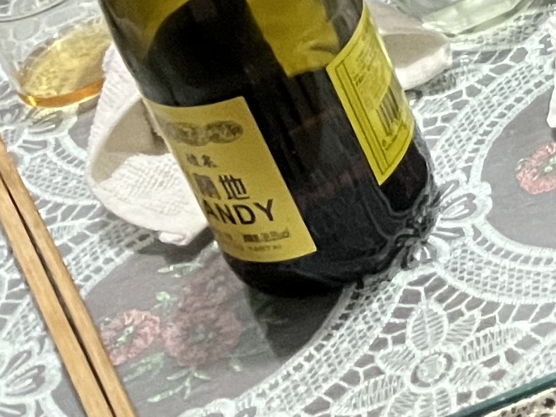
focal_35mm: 133
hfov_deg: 12.2
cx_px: 1292
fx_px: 2136
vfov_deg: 9.8
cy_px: -582
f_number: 1.6
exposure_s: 1/50
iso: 400
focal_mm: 5.1
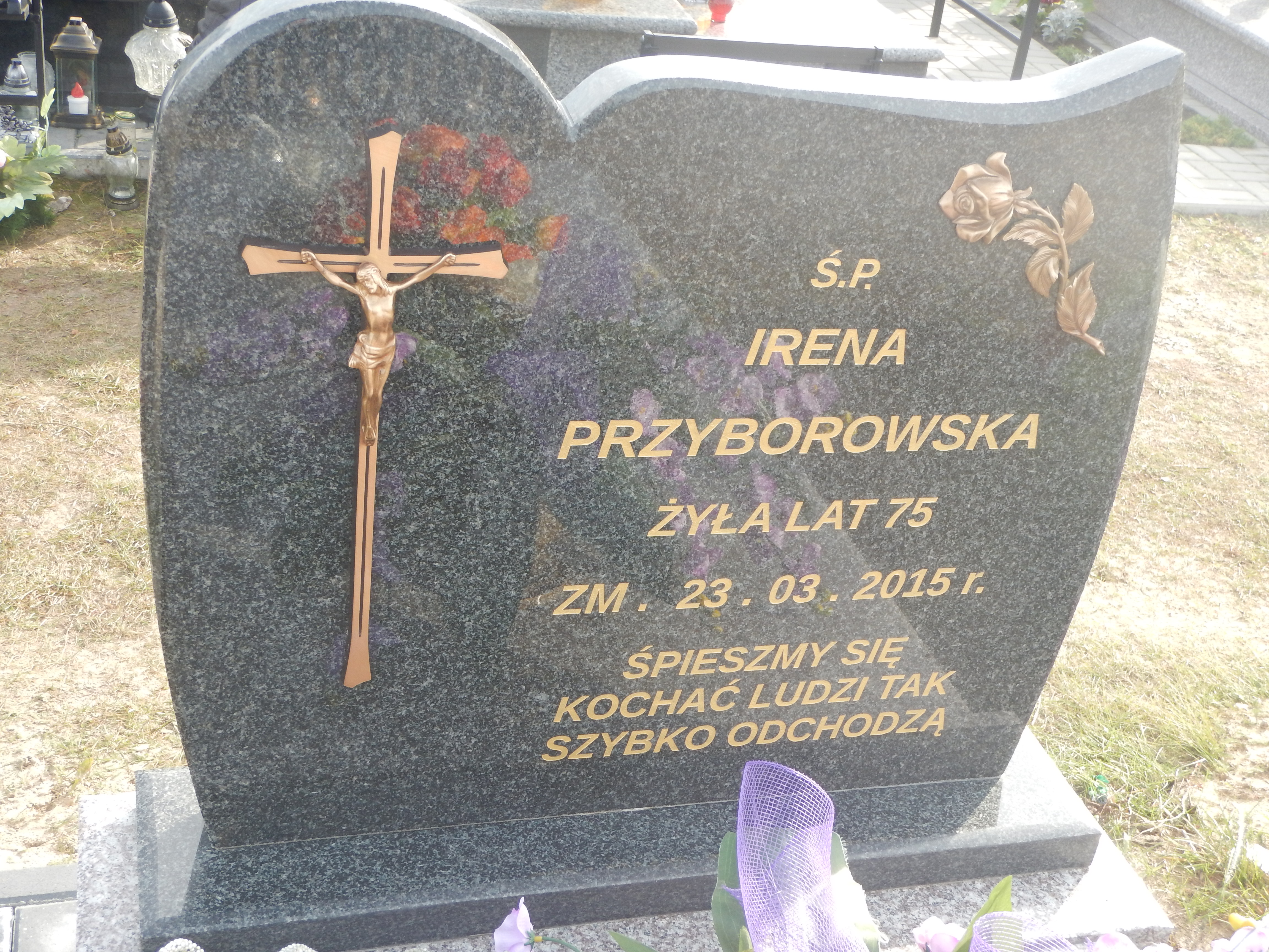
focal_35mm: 44
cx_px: 634
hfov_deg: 42.9
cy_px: 476
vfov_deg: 32.9
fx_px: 1613
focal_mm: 7.8
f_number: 4.3
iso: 125
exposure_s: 1/100
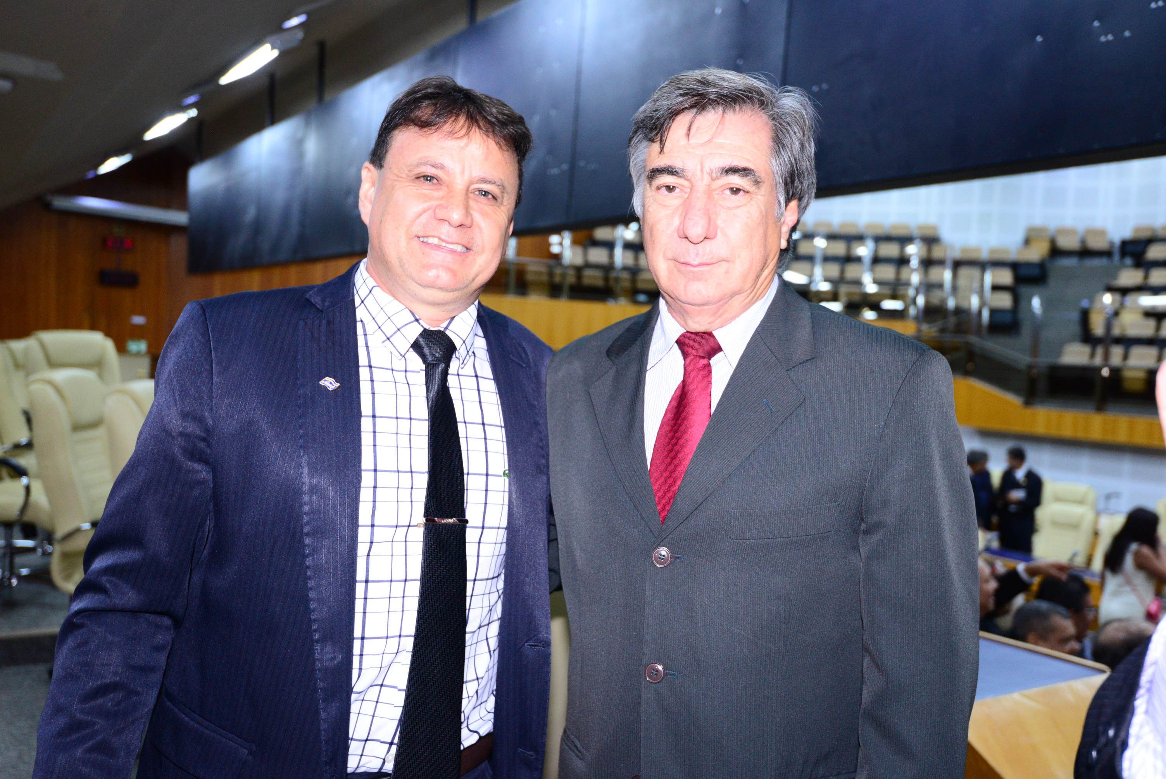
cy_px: 390
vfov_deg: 37.9
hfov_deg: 54.4
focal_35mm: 35
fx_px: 1134
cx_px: 583
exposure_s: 1/125
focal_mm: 35
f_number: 4.5
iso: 2500
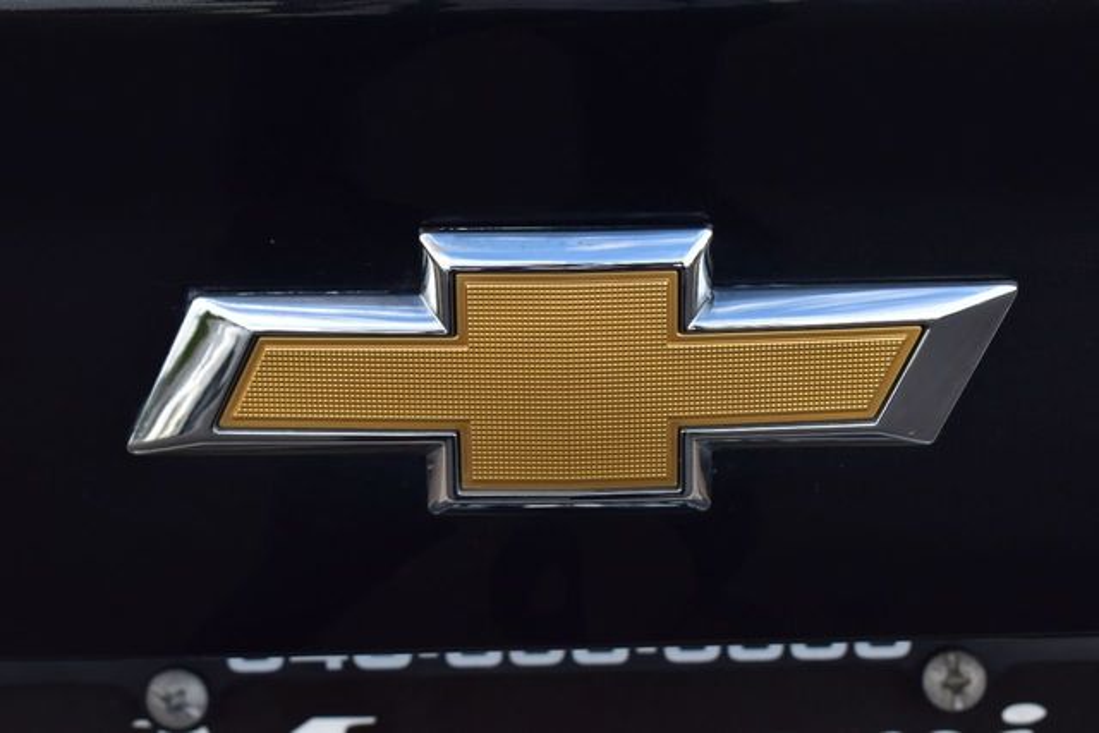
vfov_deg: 18.9
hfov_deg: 28.1
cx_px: 550
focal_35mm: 72
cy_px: 366
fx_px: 2198
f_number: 10
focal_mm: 48
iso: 400
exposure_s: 1/200
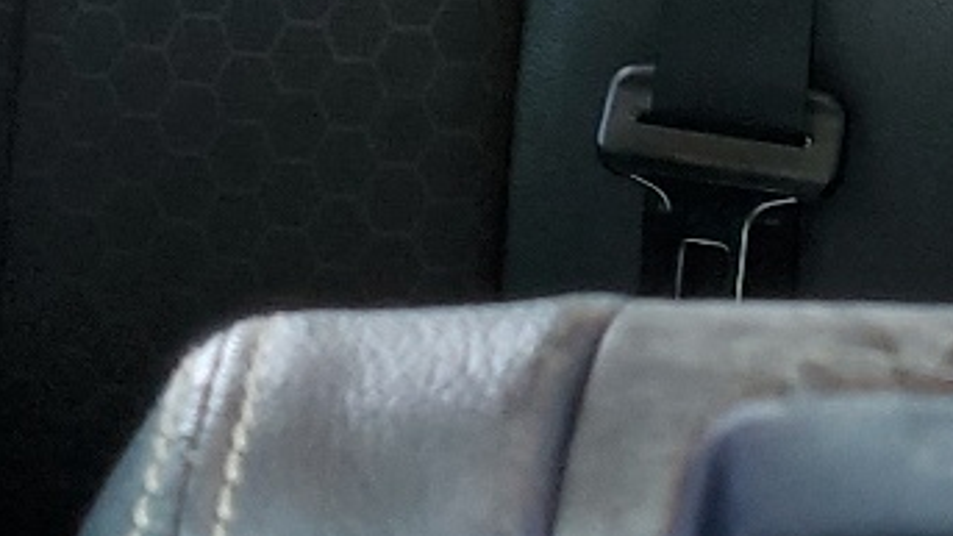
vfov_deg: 8.7
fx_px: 3336
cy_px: -555
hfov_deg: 16.1
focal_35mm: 132
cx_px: 761
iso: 94
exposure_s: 1/60.2
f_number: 1.5
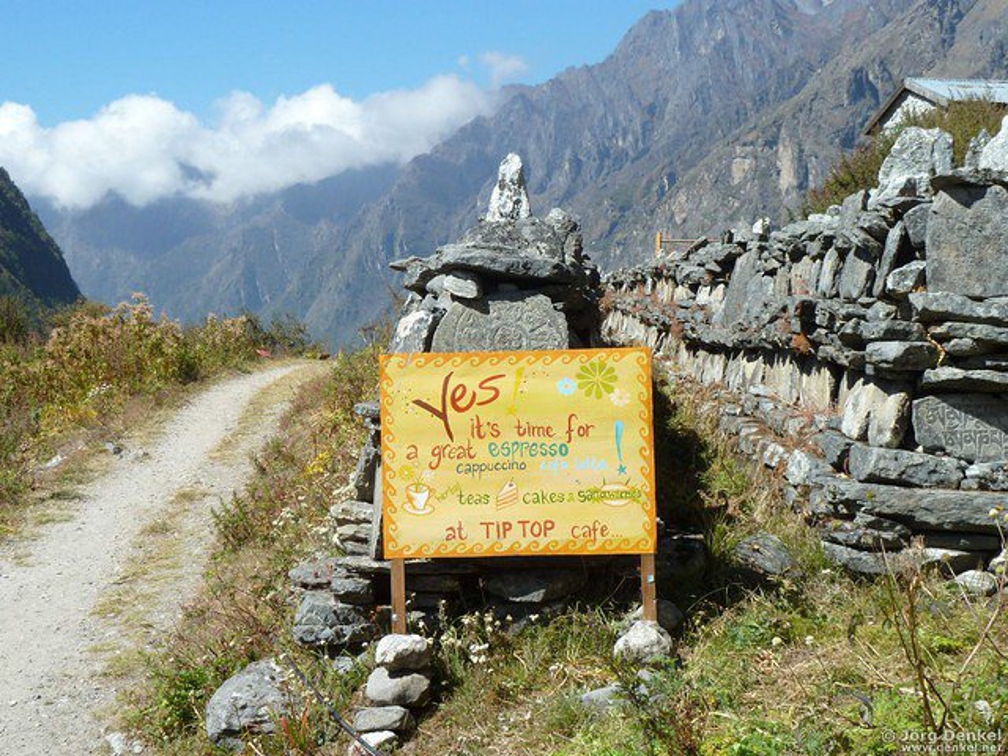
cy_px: 378
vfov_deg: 26.6
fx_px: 1602
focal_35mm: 55
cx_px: 504
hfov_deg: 34.9
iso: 80
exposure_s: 1/400
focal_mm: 9.1
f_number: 3.9
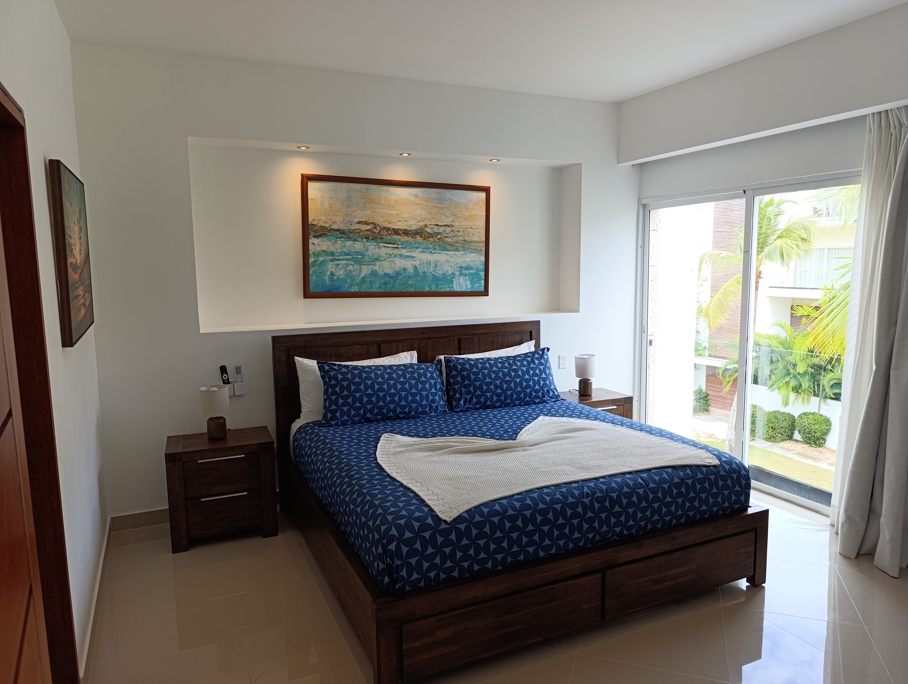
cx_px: 454
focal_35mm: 23
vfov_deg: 59.0
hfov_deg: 73.8
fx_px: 604
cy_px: 342
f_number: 1.6
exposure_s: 1/100
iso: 100
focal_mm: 6.14
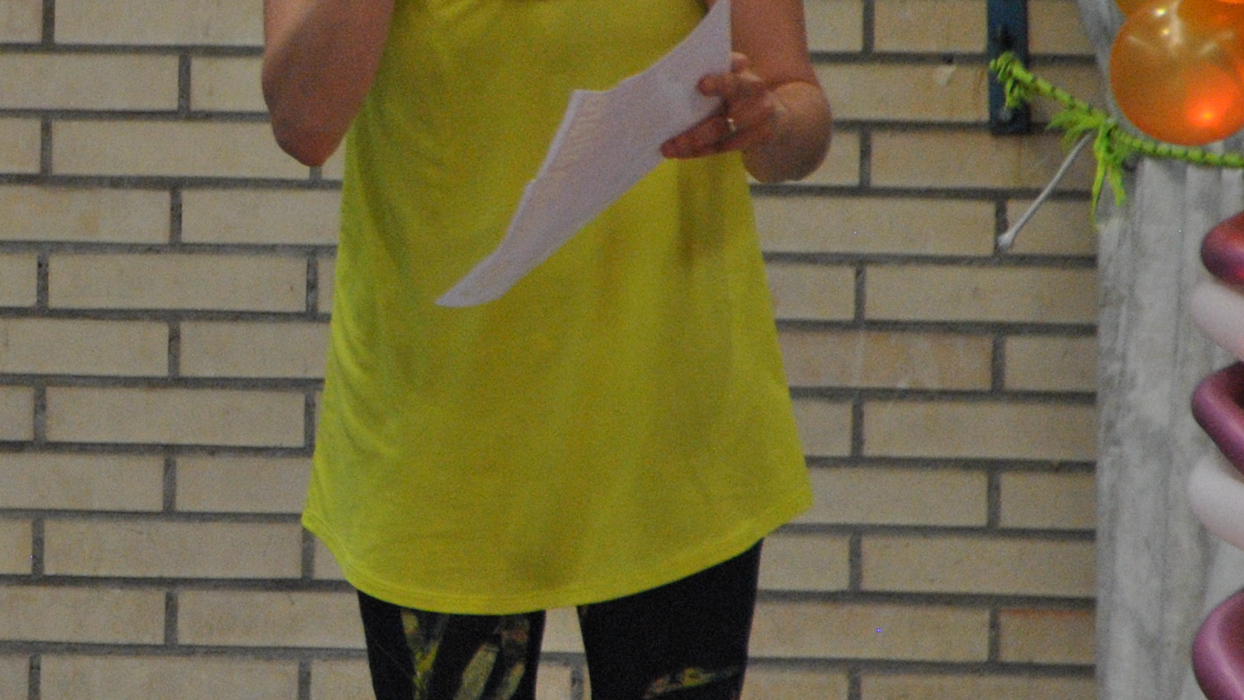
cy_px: 170
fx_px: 26986
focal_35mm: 818
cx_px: -124
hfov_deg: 2.6
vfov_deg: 1.5
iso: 800
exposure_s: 1/160
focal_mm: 200
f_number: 6.3
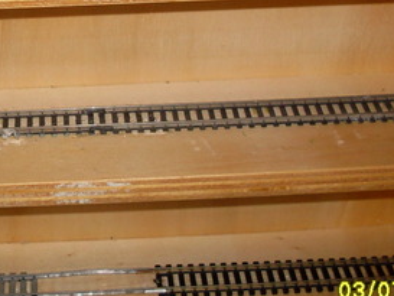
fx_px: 1013
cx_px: 61
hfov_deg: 21.6
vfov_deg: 16.3
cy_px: 12
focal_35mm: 89
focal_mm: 6.3
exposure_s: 1/45
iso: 100
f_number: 2.8
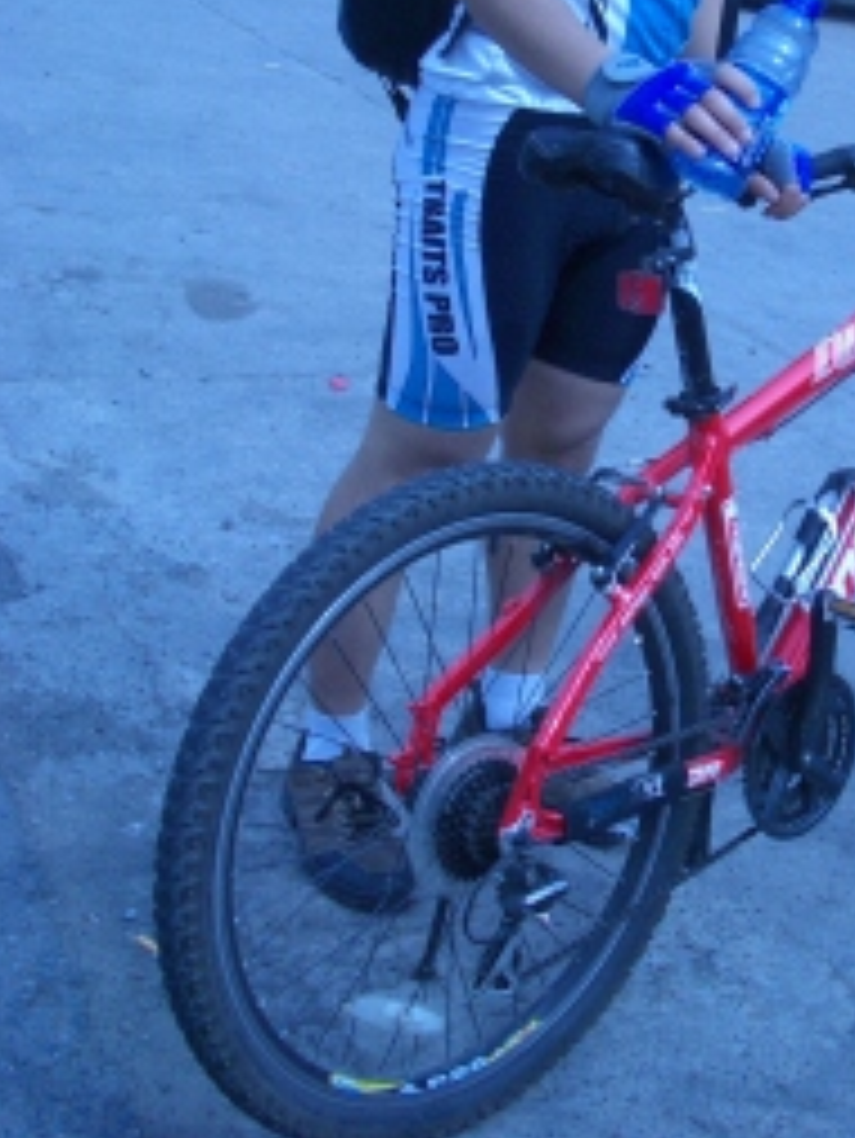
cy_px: 153
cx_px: 702
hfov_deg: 23.3
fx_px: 2040
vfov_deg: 30.1
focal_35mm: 62
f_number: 4.3
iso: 50
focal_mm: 5.8
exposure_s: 1/400
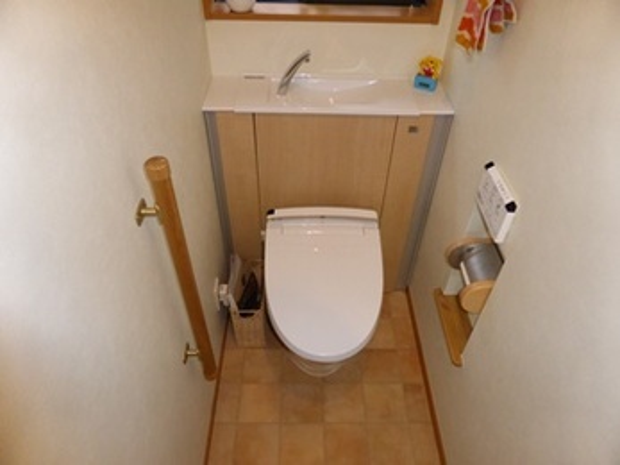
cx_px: 310
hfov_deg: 71.6
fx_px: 430
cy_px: 232
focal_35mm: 24
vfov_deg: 56.8
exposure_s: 1/60
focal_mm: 4.3
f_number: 3.3
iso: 800
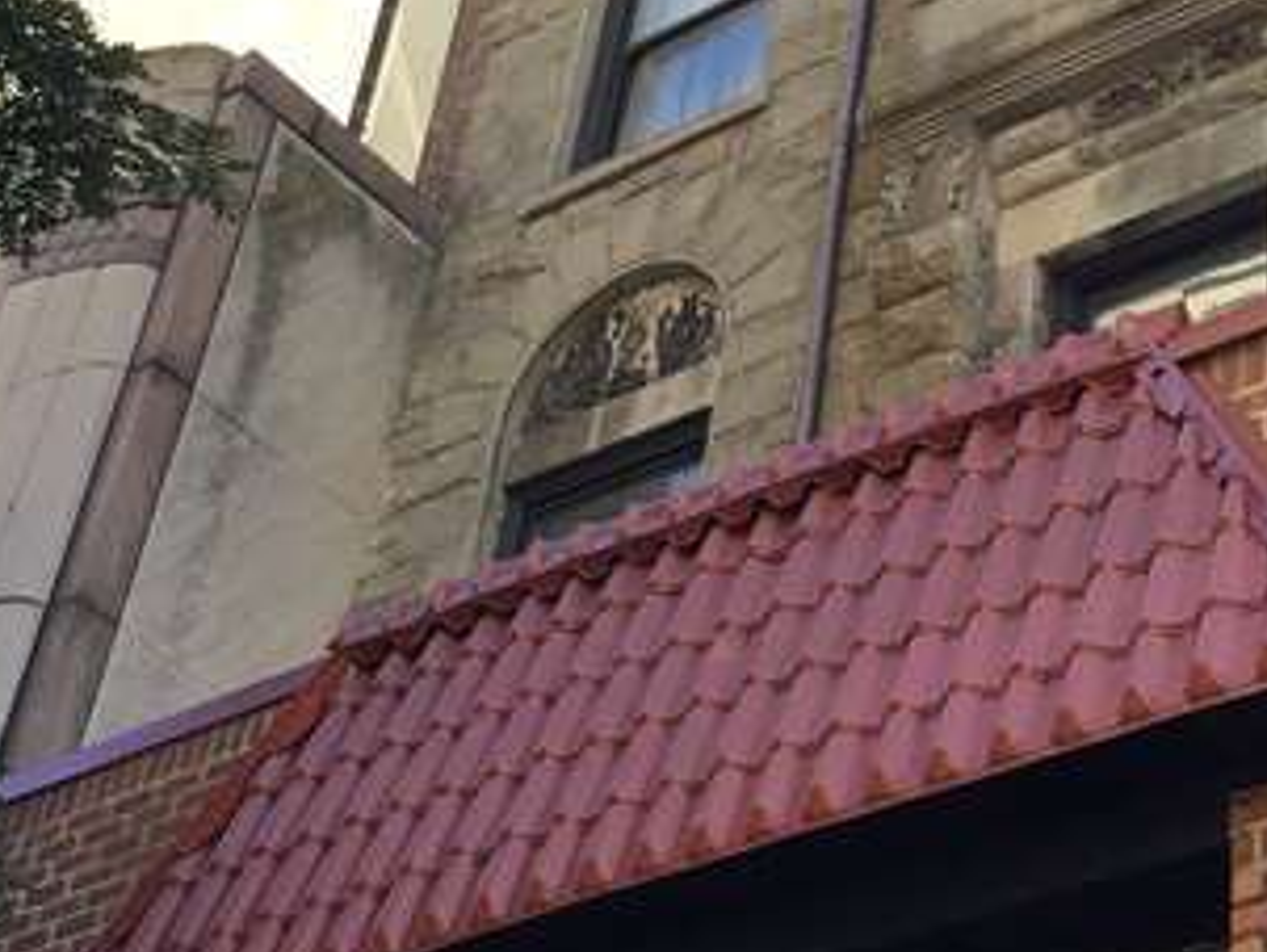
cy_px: 294
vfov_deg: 18.0
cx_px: 948
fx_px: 3004
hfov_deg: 23.6
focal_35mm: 82
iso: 25
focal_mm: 3.3
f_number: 2.4
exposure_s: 1/236
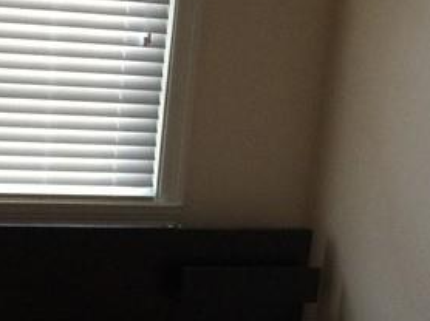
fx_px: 1328
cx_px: 70
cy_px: 420
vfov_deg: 13.3
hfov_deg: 18.2
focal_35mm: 107
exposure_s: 1/17
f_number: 2.2
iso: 320
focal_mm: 4.15
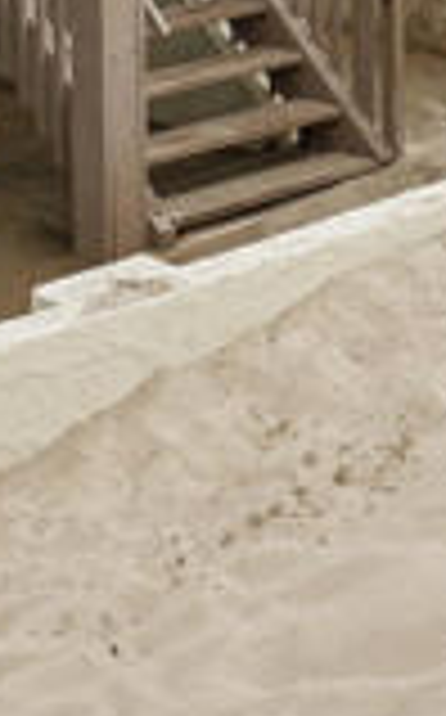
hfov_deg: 12.3
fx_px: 2048
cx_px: 441
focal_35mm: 105
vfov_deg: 17.8
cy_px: -353
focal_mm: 16
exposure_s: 1/40
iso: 125
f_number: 9
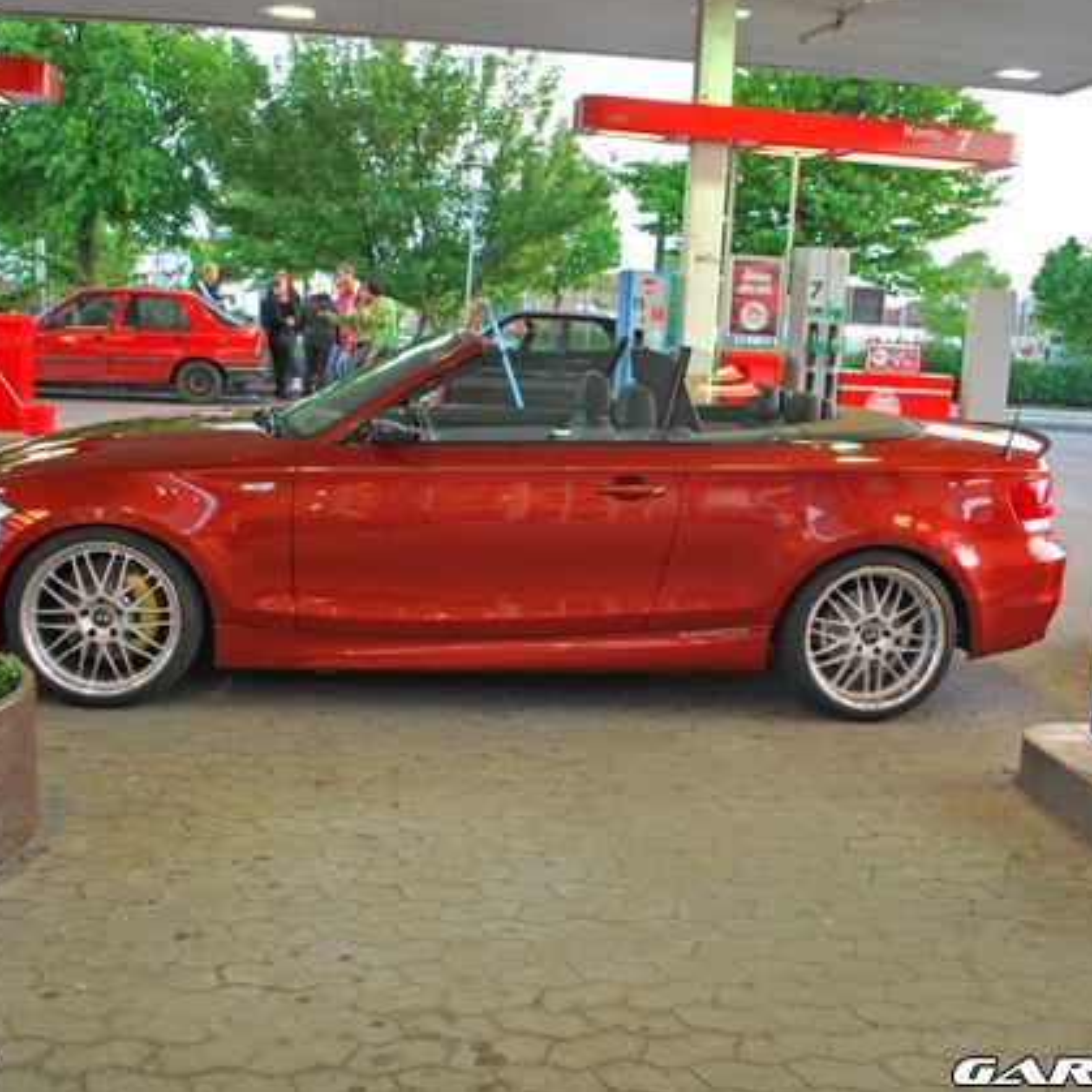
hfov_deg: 42.8
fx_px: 1392
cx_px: 566
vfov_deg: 42.8
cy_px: 539
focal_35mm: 39
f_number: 3.8
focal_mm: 20
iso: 560
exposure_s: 1/30
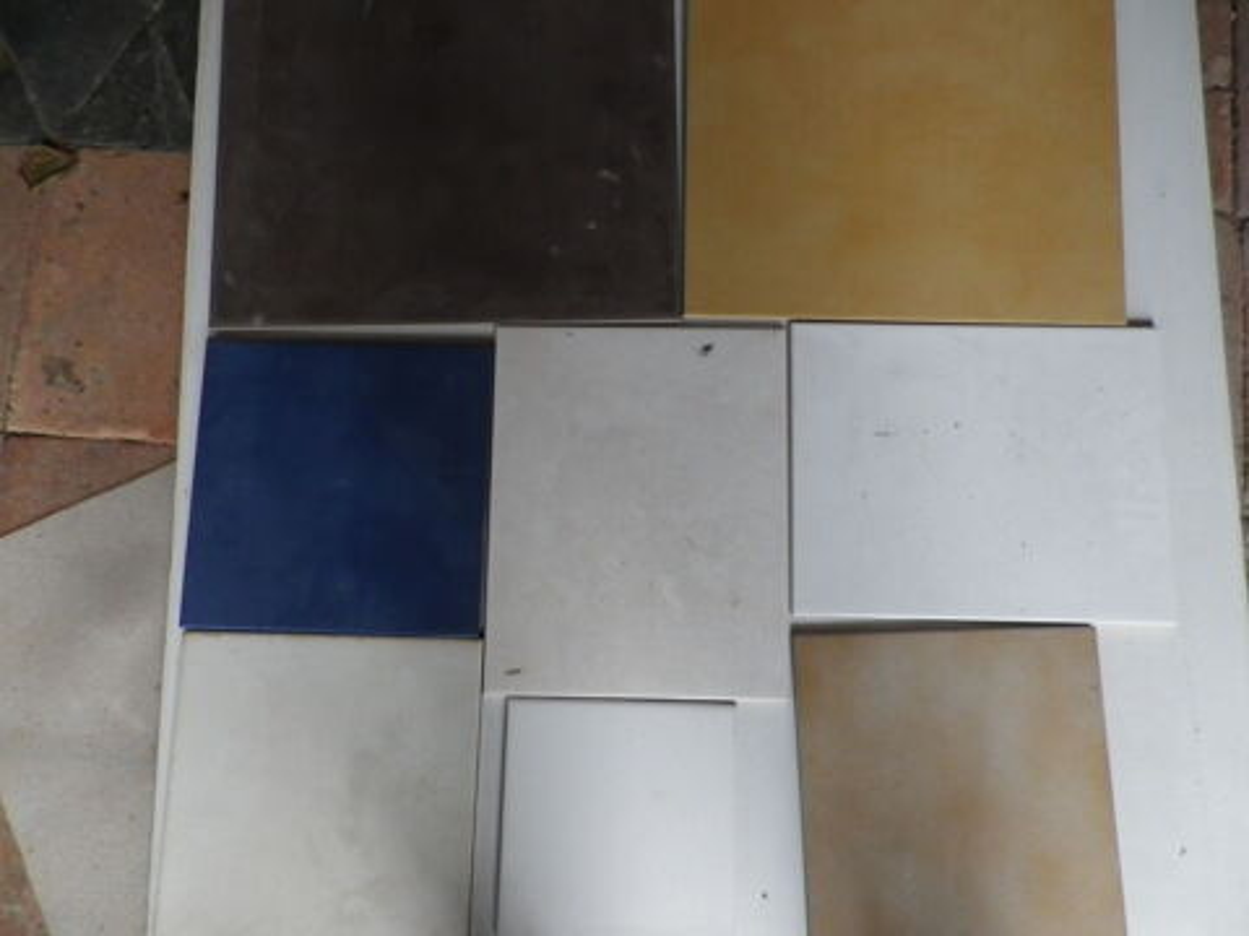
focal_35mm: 25
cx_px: 624
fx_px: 902
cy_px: 468
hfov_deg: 69.4
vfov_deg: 54.9
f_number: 3.5
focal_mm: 4.5
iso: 400
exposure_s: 1/50
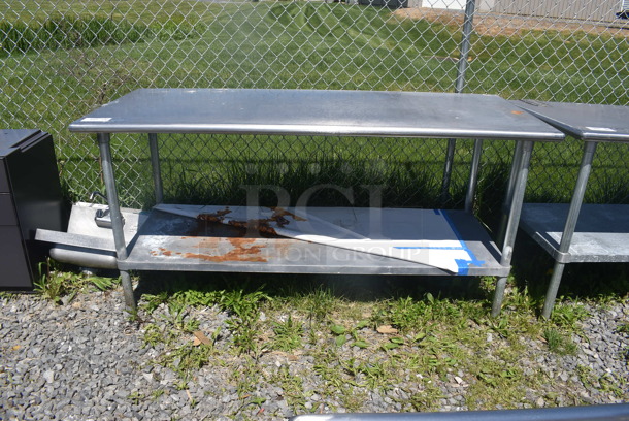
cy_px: 210
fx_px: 472
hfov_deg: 67.3
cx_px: 314
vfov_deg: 48.0
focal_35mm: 27
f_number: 8
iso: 100
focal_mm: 18
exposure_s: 1/400
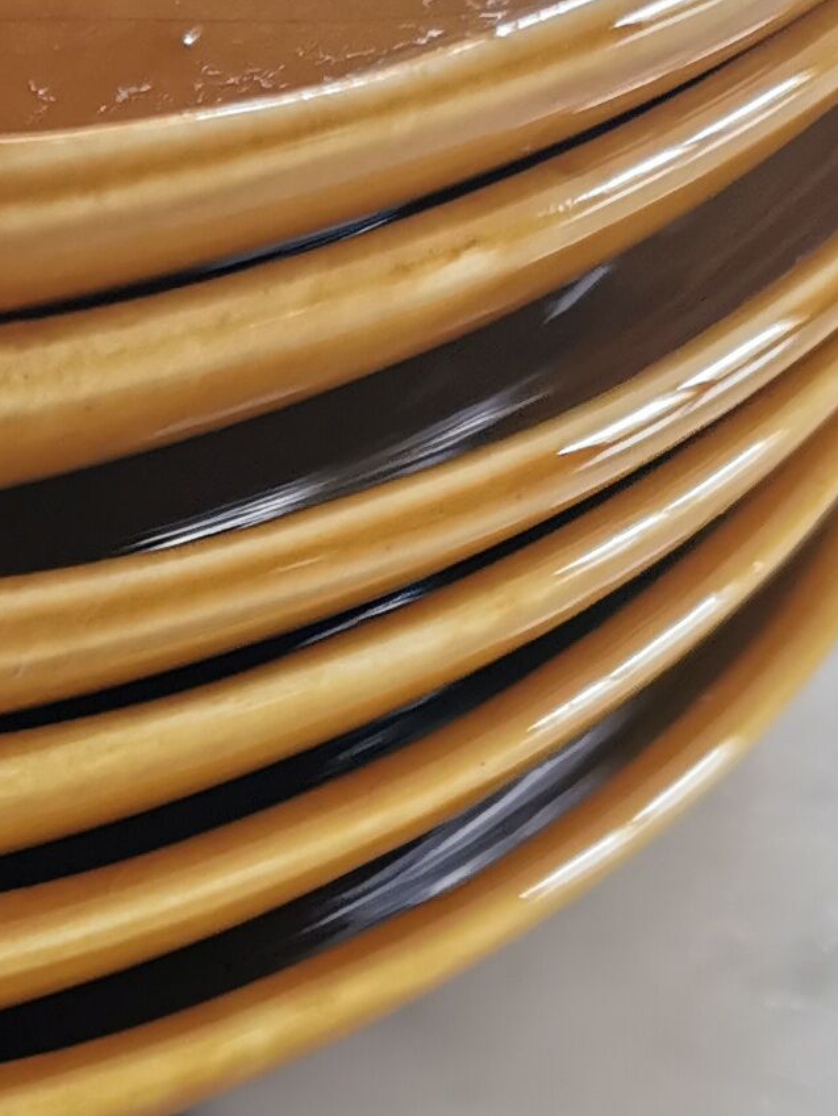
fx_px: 3743
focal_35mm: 116
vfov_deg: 16.4
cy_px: 1258
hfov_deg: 11.7
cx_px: -746
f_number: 1.6
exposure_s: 1/100
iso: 100
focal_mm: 5.56
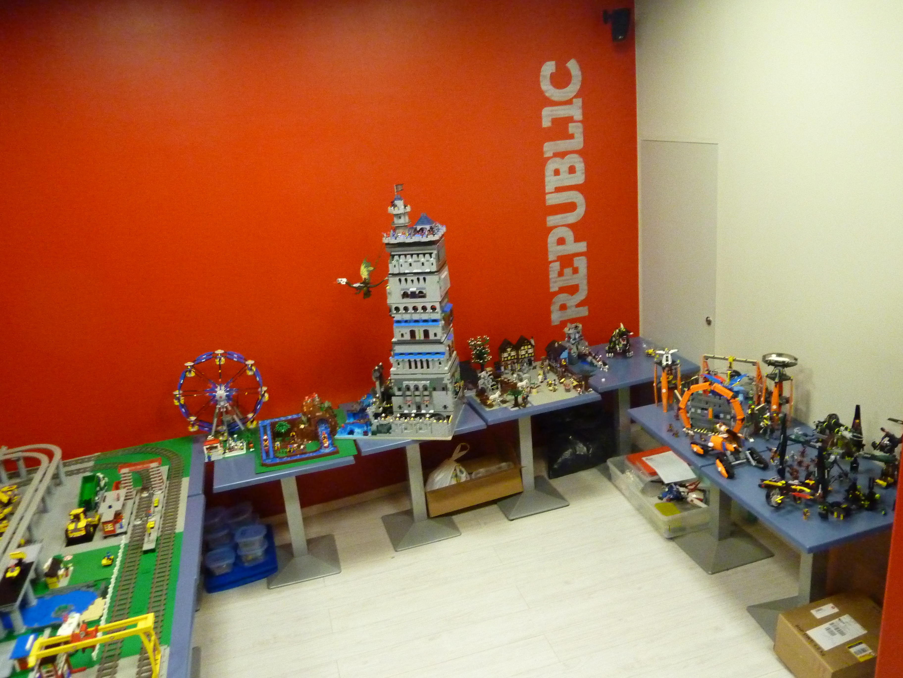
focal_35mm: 27
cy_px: 339
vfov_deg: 51.4
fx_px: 704
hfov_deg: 65.3
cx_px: 452
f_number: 3.3
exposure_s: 1/25
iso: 800
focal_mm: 4.4
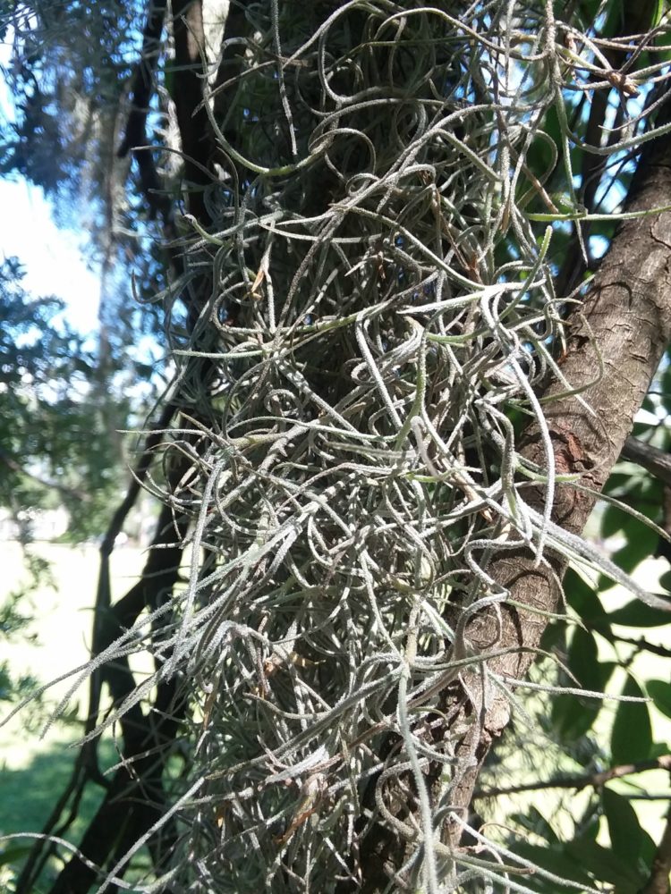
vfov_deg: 61.7
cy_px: 447
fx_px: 750
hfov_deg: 48.2
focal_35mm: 29
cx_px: 336
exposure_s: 1/179
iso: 40
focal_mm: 2.47
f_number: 1.9
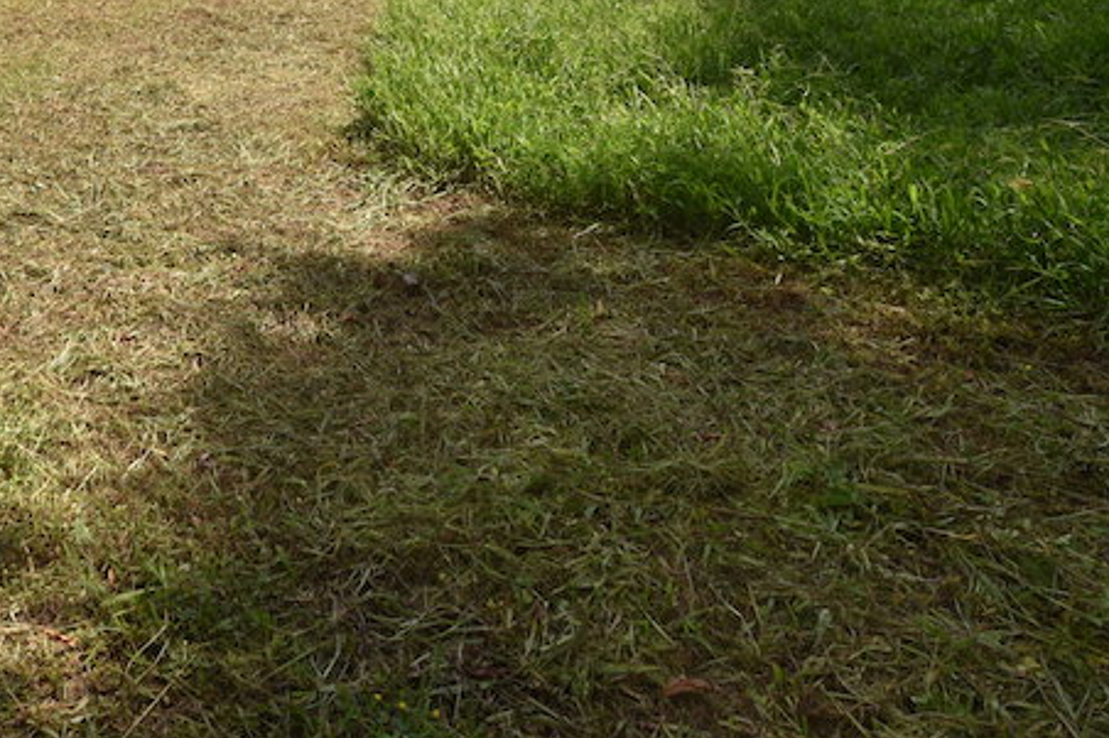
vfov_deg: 35.4
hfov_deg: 52.9
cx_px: 258
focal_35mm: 34
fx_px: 1047
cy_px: 11
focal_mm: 10
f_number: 9
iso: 100
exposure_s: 1/200
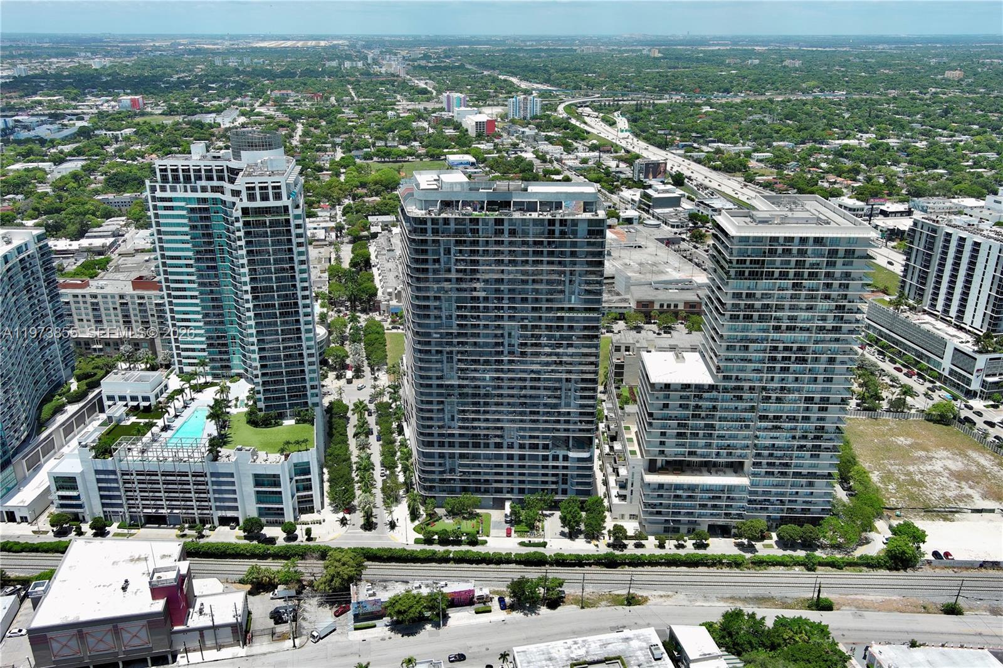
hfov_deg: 63.7
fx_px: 808
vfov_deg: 44.9
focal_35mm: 29
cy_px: 334
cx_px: 502
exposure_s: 1/1486
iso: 100
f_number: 2.8
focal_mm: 10.57
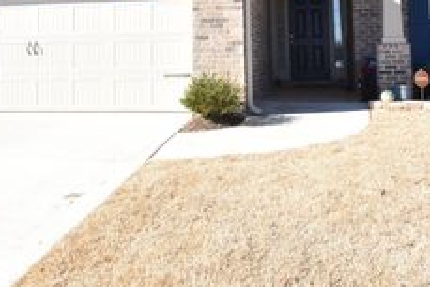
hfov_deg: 41.1
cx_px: 207
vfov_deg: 26.5
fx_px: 574
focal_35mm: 48
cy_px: -3
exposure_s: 1/200
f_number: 22
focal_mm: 22
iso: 1600
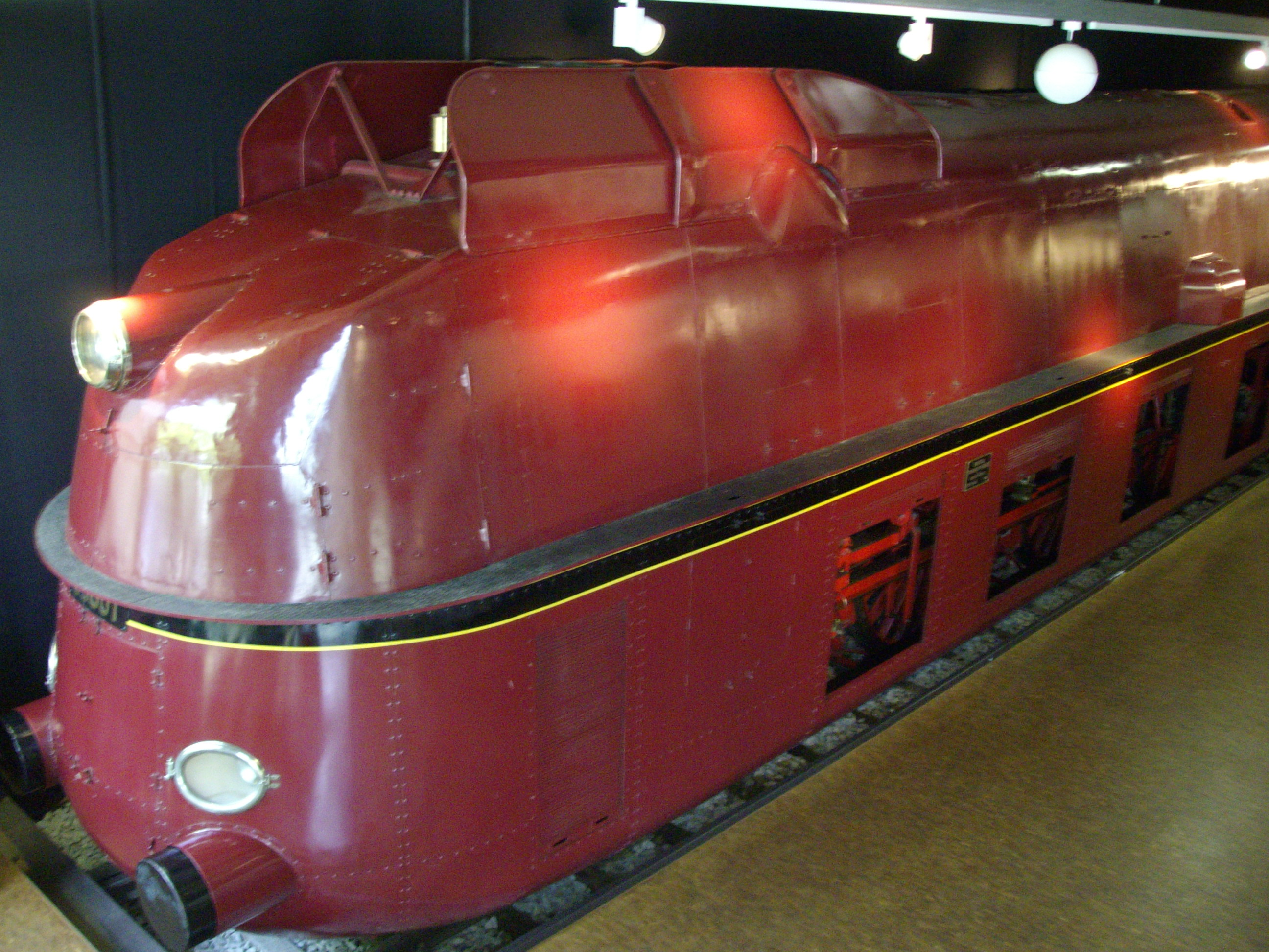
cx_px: 634
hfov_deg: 51.4
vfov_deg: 39.7
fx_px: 1320
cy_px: 476
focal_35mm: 36
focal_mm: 6
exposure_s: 1/13
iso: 320
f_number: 2.7
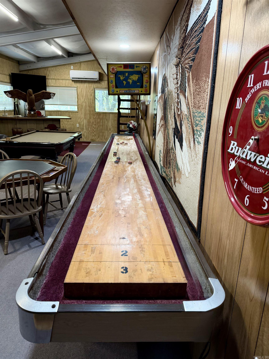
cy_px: 180
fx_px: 249
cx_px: 134
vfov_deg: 71.6
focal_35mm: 24
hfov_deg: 56.8
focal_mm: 6.76
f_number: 1.78
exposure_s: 1/60
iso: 250
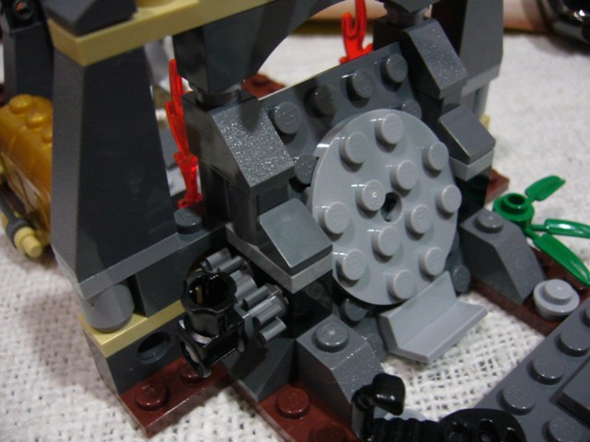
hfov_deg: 52.6
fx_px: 597
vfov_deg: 40.7
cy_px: 221
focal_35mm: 35
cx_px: 295
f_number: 2.8
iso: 200
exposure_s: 1/8
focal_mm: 5.8
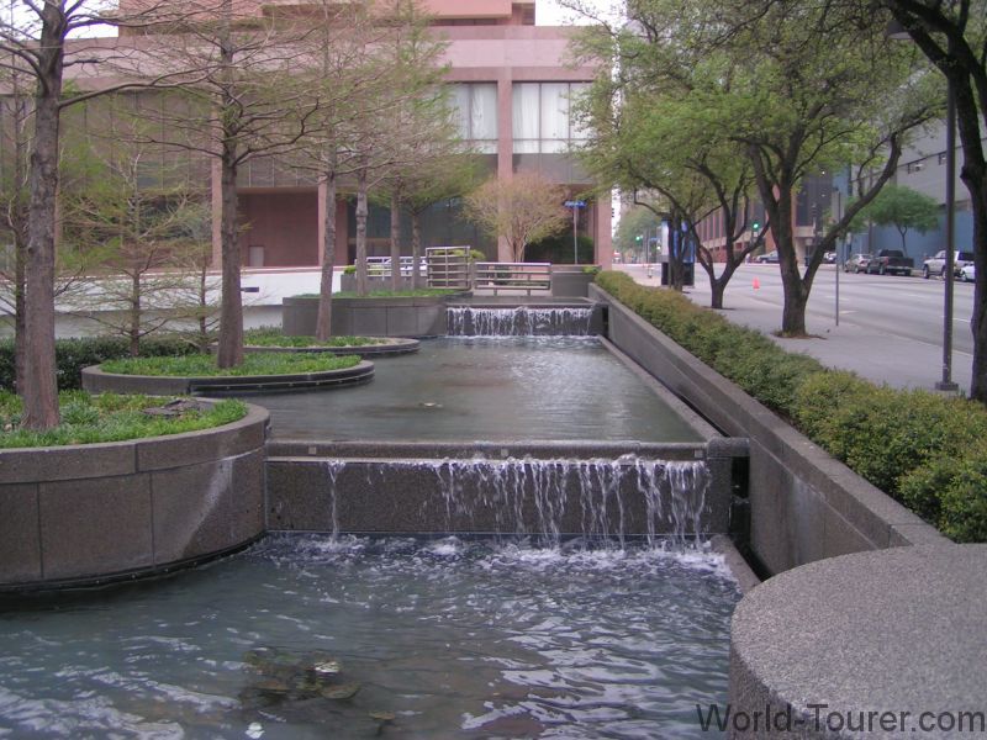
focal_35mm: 38
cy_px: 370
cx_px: 494
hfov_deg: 49.0
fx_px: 1083
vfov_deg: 37.7
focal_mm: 5.8
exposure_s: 1/50
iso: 50
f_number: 2.8
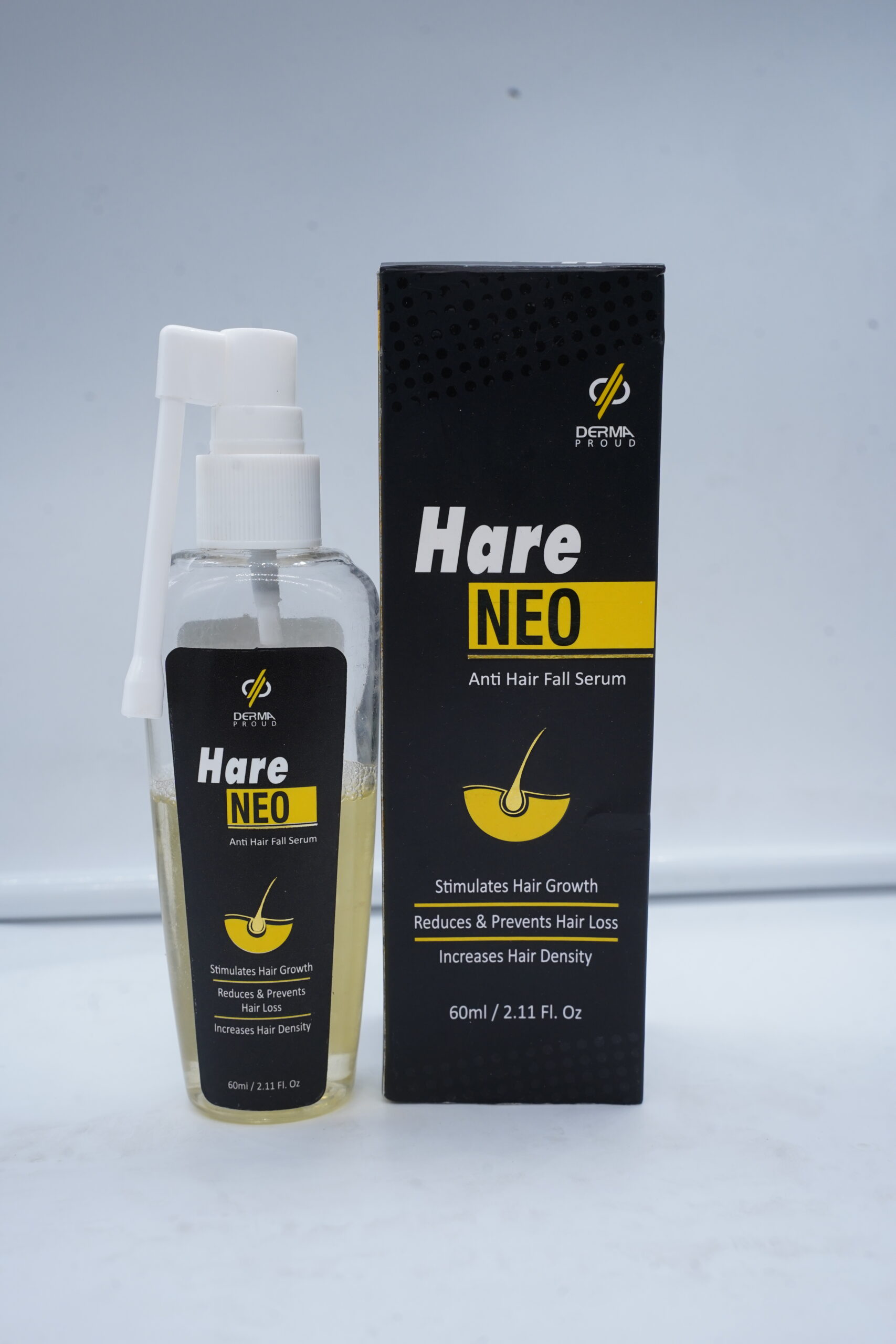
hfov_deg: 37.9
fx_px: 1306
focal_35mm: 35
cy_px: 672
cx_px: 448
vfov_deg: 54.4
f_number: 9
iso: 800
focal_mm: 35
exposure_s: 1/100
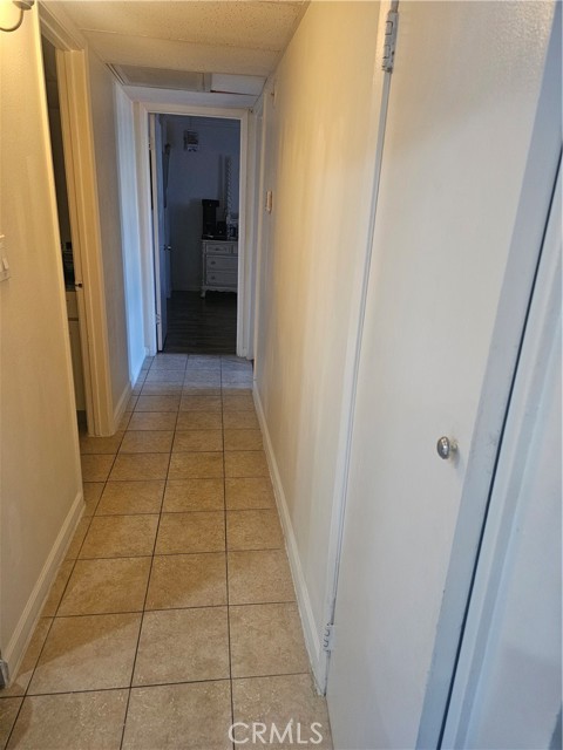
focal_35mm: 23
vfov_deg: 73.9
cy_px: 375
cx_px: 282
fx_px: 499
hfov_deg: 58.9
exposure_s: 1/120
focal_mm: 6.3
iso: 500
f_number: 1.7
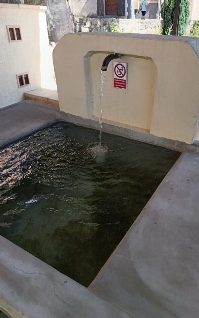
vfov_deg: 68.4
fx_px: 234
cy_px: 157
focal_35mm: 27
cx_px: 124
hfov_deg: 45.6
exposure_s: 1/100
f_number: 1.75
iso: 164
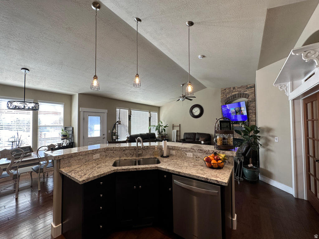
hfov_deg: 102.1
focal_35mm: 14
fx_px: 129
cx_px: 160
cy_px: 120
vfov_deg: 85.7
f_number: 2.2
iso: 125
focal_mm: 2.22
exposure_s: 1/120
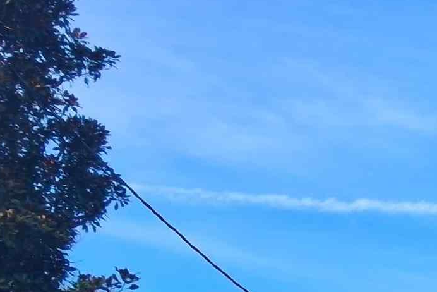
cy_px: 603
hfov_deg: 14.9
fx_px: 1457
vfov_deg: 10.4
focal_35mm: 120
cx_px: 782
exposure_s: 1/257
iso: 25
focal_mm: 3.98
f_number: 1.8
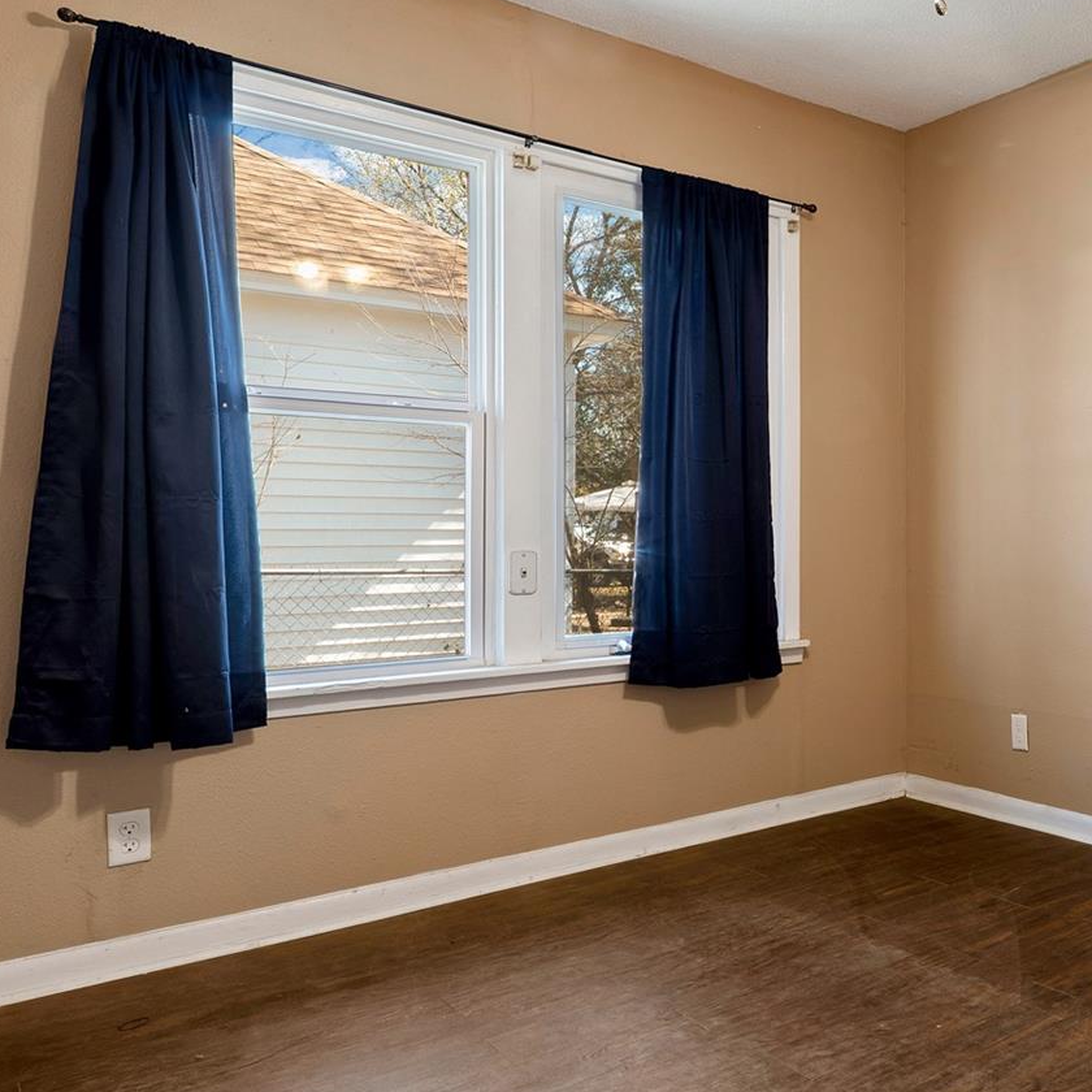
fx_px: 1035
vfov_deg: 55.6
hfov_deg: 47.7
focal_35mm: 29
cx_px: 1052
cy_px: 513
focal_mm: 14
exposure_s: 4
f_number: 13
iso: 100
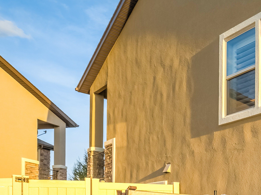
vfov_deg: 28.3
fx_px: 339
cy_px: 231
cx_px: 302
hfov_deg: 34.8
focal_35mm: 45
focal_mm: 16
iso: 250
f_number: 7.1
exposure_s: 1/40
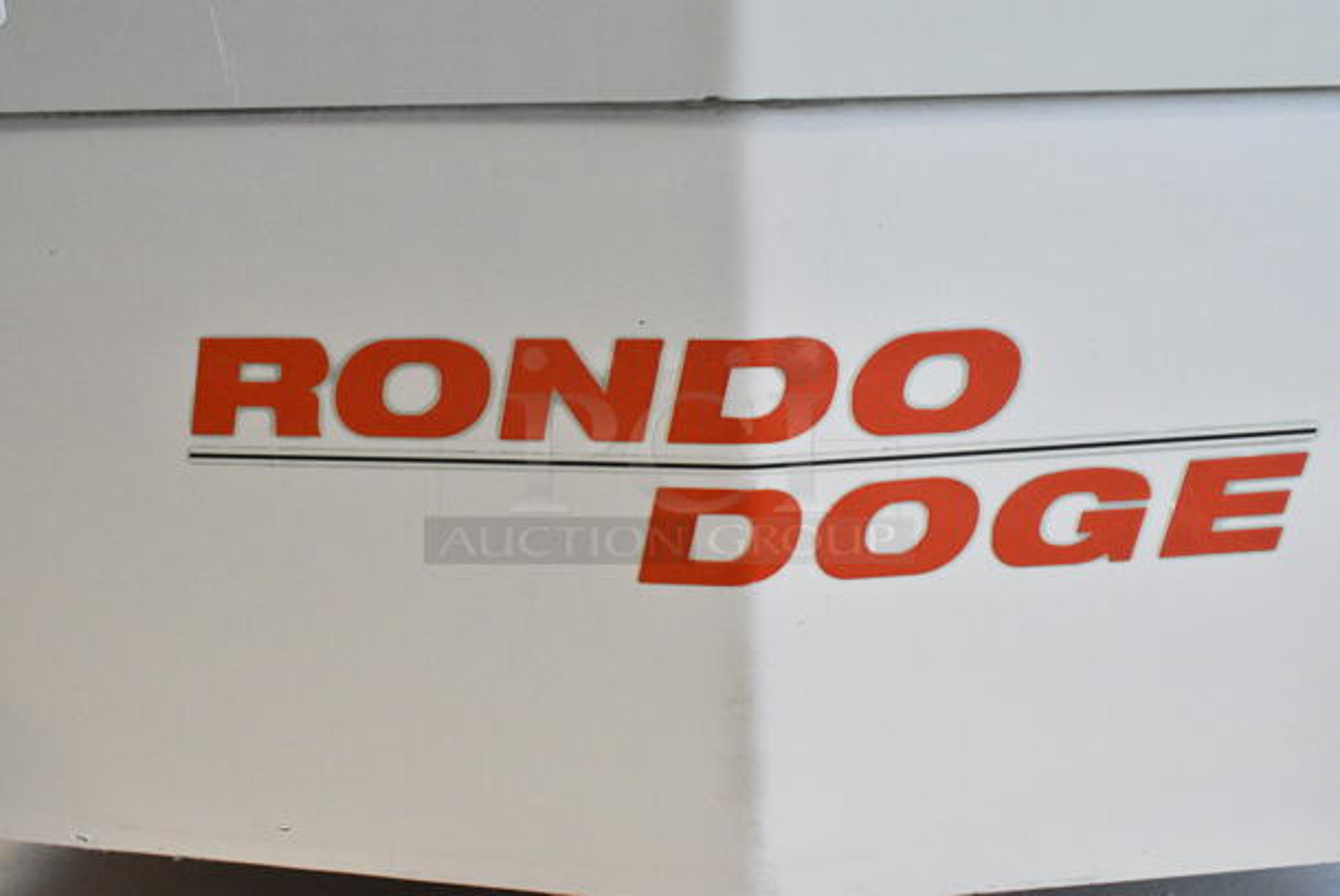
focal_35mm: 38
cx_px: 670
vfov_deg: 35.6
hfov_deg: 51.2
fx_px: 1397
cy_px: 448
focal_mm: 25
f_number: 9
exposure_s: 1/250
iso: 6400
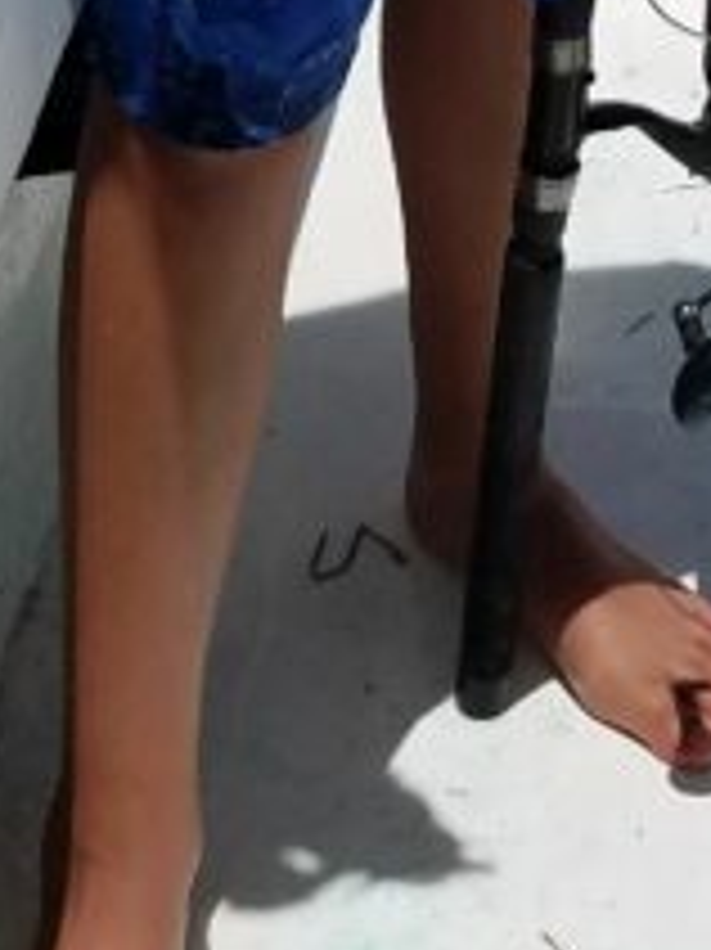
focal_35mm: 126
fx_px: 3454
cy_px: -810
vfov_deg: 13.8
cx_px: 400
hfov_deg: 11.8
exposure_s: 1/7408
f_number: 1.7
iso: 50
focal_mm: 4.2
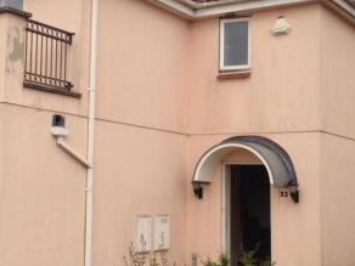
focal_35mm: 66
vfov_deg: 22.3
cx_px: 78
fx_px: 677
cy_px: 128
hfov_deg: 28.8
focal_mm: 4.13
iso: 50
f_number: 2.4
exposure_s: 1/261
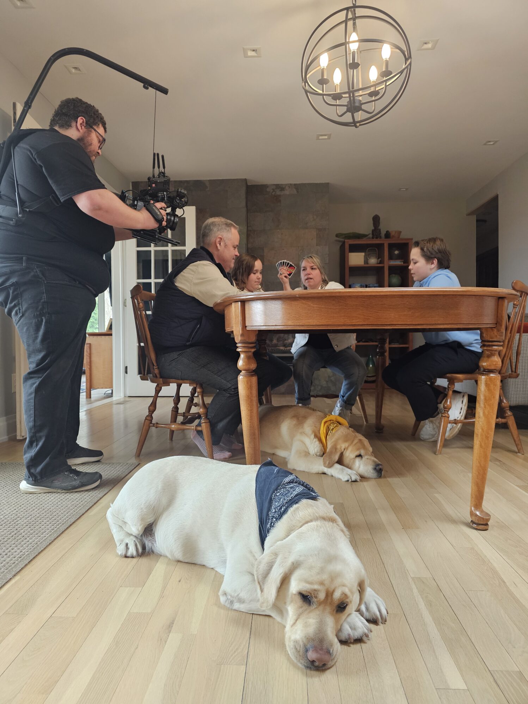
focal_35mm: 23
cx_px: 264
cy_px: 352
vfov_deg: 73.9
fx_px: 468
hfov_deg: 58.9
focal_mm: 6.3
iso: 500
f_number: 1.7
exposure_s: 1/120
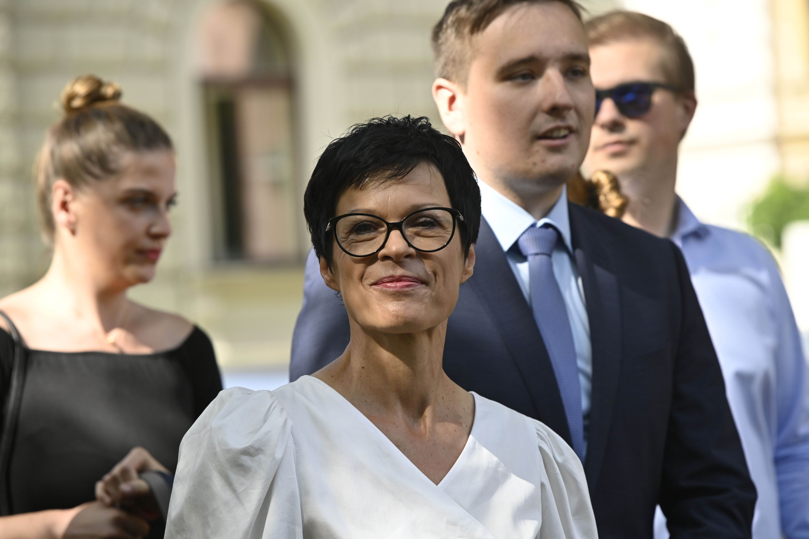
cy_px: 270
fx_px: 4491
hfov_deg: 10.3
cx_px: 404
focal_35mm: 200
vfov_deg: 6.9
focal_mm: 200
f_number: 6.3
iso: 640
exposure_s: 1/640
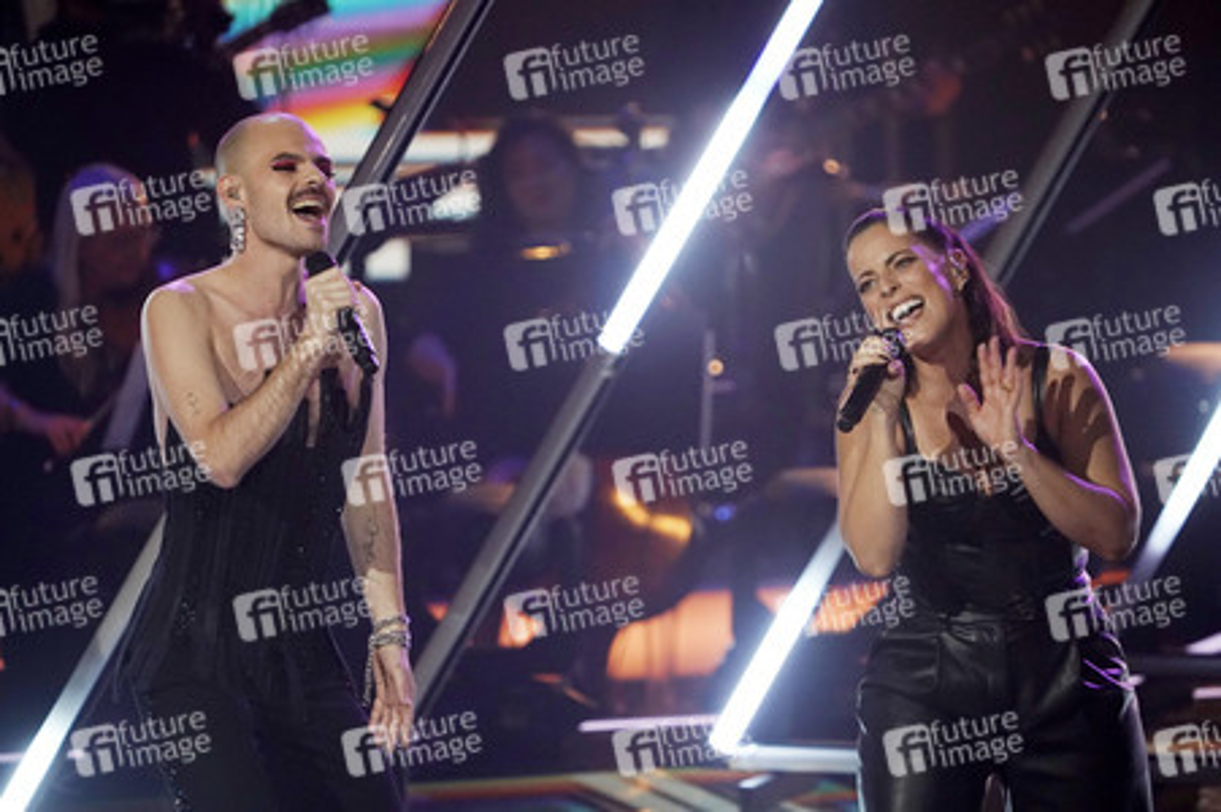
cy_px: 406
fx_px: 14810
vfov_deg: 3.1
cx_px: 610
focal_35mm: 437
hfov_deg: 4.7
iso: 4000
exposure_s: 1/320
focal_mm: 437
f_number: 6.3
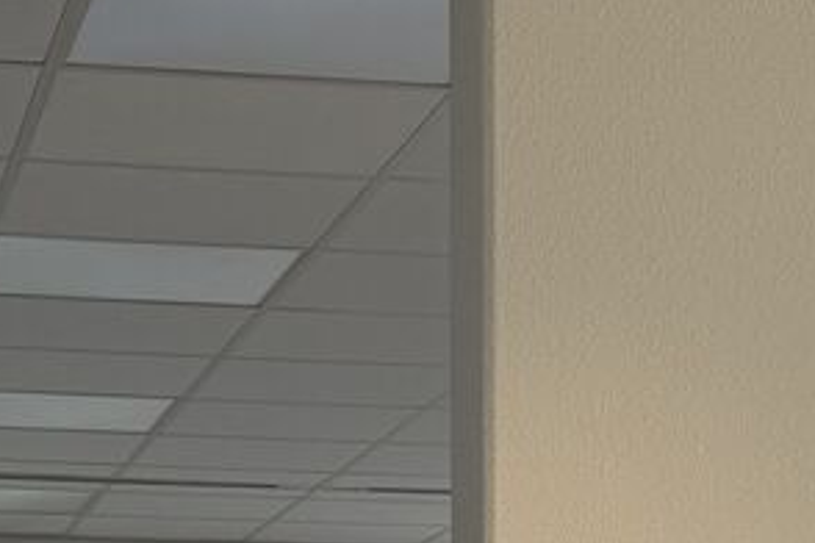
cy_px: 1410
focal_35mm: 136
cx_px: 444
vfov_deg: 8.9
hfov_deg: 15.1
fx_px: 3079
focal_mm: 6.76
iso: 80
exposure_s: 1/176
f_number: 1.78
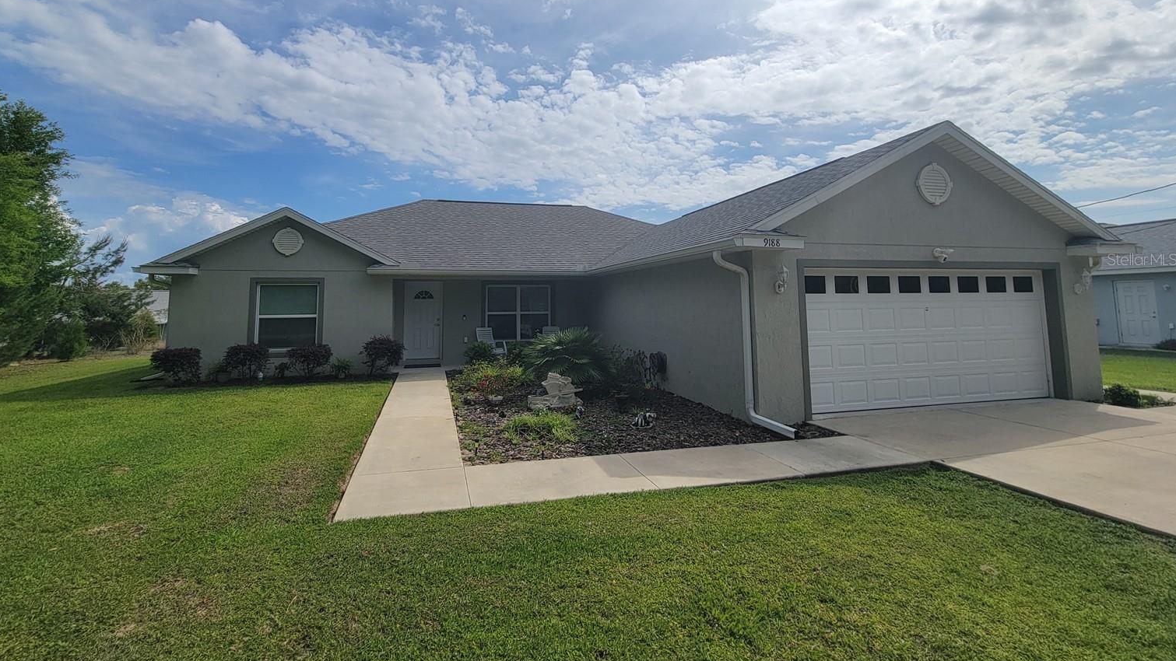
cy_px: 259
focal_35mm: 15
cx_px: 558
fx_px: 468
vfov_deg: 69.7
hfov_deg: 102.9
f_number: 2.2
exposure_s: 1/3913
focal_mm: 2.2
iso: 50
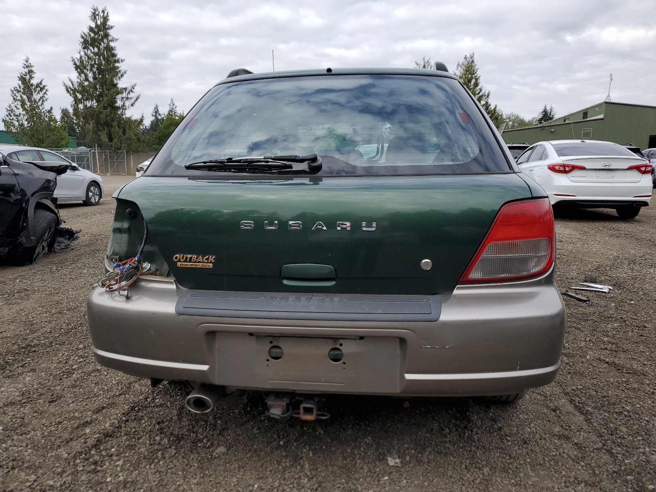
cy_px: 246
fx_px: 493
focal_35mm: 26
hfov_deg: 67.3
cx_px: 328
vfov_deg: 53.1
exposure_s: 1/2000
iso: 50
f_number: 1.5
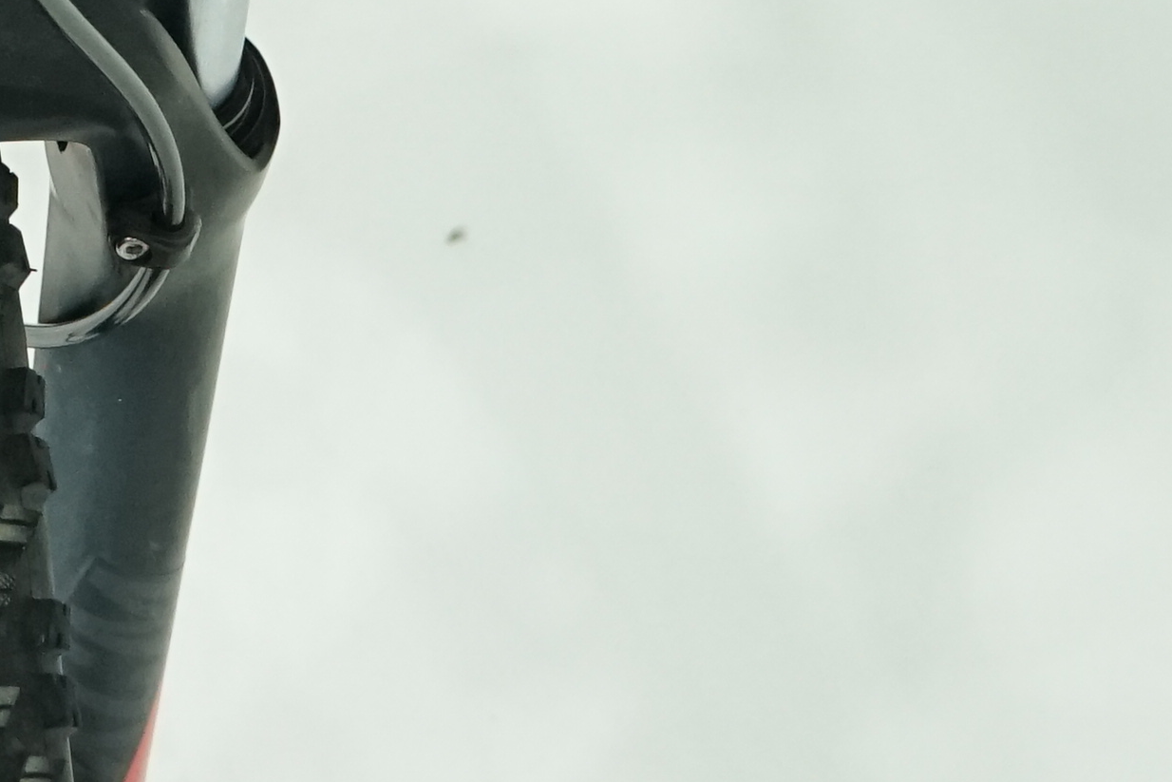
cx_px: -197
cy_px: -333
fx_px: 4591
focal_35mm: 141
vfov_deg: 9.5
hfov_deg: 14.1
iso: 2500
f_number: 6.3
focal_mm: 29
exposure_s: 1/200
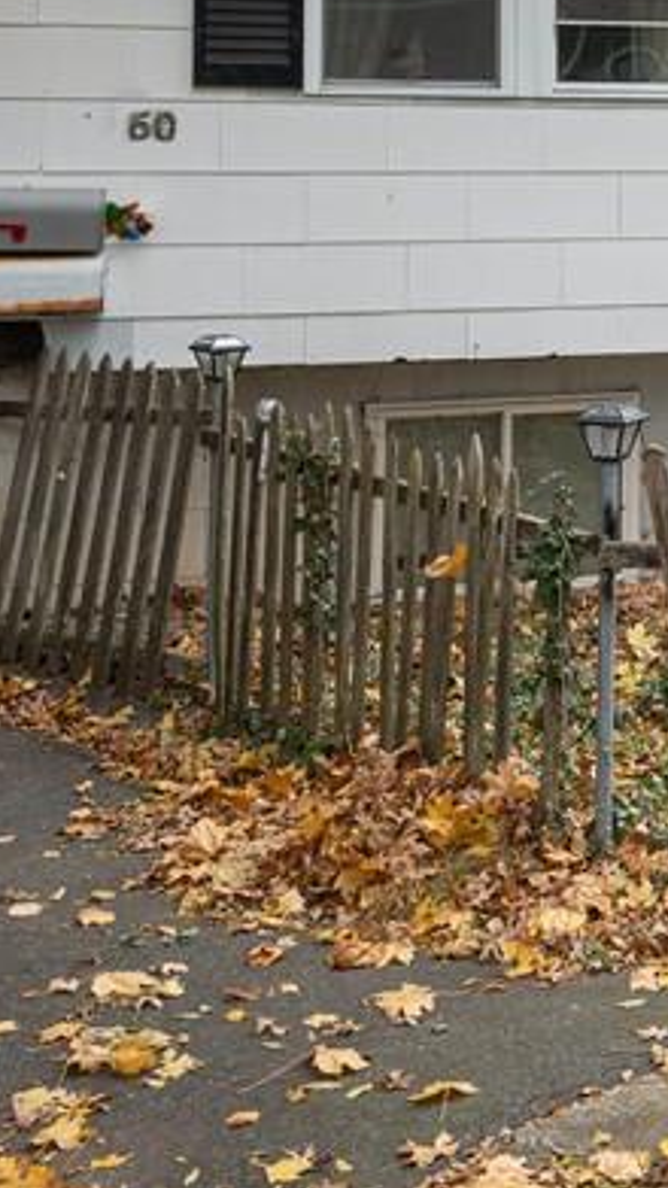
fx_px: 2109
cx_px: 1230
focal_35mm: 67
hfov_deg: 15.3
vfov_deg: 30.1
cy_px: 128
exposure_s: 1/60
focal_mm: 23
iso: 400
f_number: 8
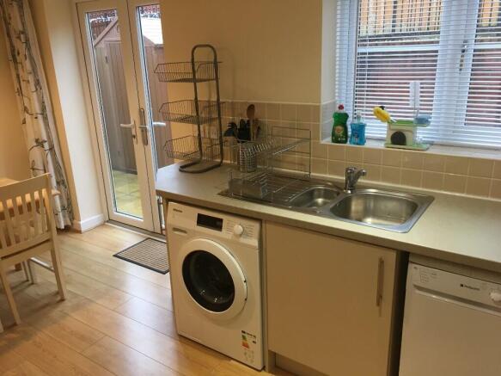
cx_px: 250
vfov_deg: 48.2
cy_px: 188
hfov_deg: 61.7
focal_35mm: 29
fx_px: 420
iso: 80
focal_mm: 4.15
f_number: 2.2
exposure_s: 1/33
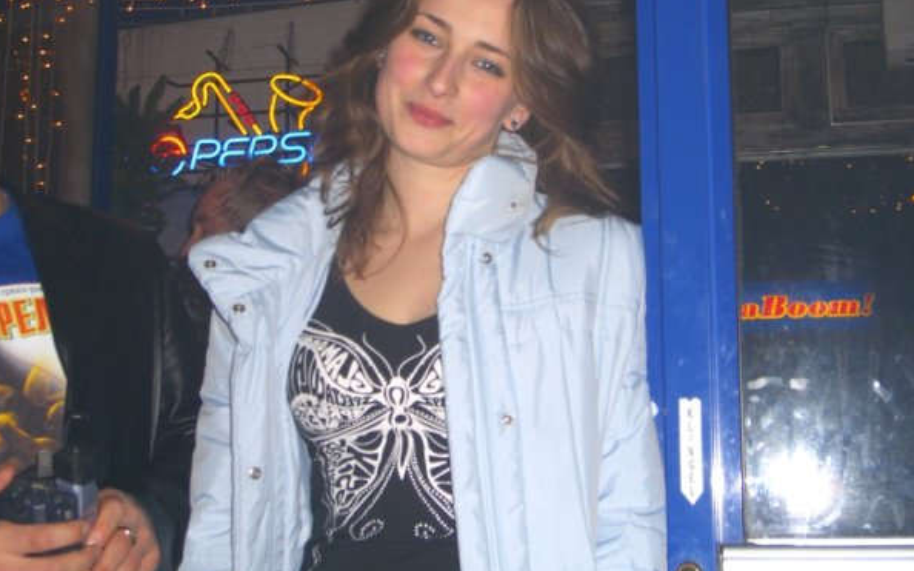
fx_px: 1519
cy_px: 245
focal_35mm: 61
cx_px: 455
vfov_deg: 21.3
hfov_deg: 33.5
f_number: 3.6
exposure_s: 1/60
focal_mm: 11.8
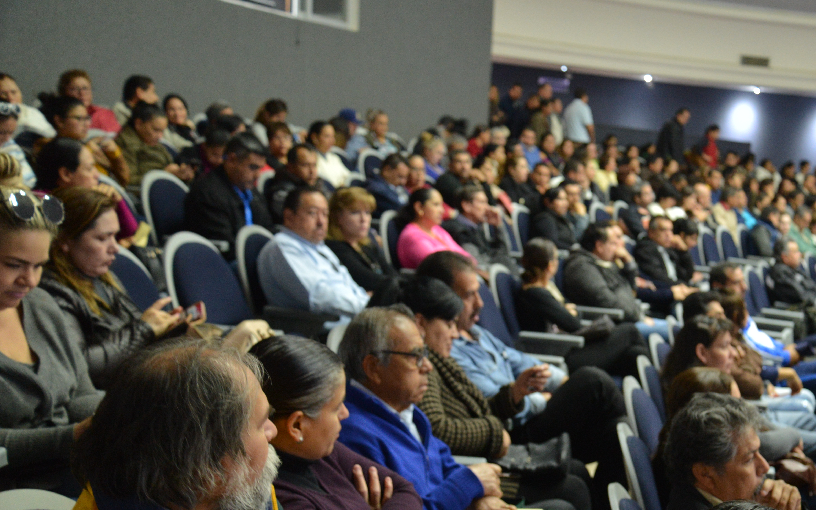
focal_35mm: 49
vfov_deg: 26.1
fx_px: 1090
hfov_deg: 39.9
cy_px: 359
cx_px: 611
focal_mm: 32
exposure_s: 1/20
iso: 1600
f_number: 4
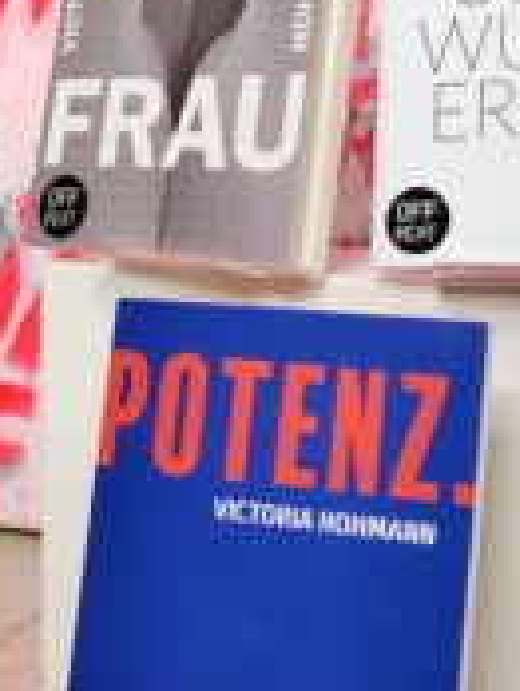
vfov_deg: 31.0
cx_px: 393
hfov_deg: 23.5
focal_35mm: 62
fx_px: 1239
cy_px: 258
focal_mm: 4.75
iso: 160
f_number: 1.65
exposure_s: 1/50
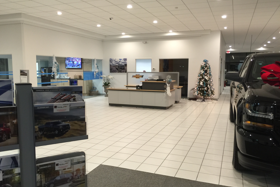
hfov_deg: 60.3
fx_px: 241
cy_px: 100
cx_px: 137
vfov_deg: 42.3
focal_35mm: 31
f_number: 2.2
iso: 50
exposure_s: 1/15
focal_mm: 4.15
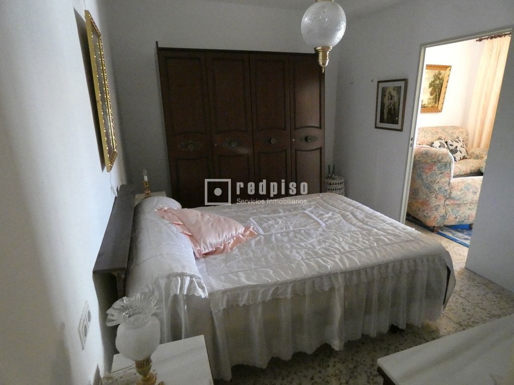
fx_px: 297
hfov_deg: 81.7
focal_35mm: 20
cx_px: 257
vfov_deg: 66.0
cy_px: 192
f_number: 2.8
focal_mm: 3.6
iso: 1600
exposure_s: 1/60
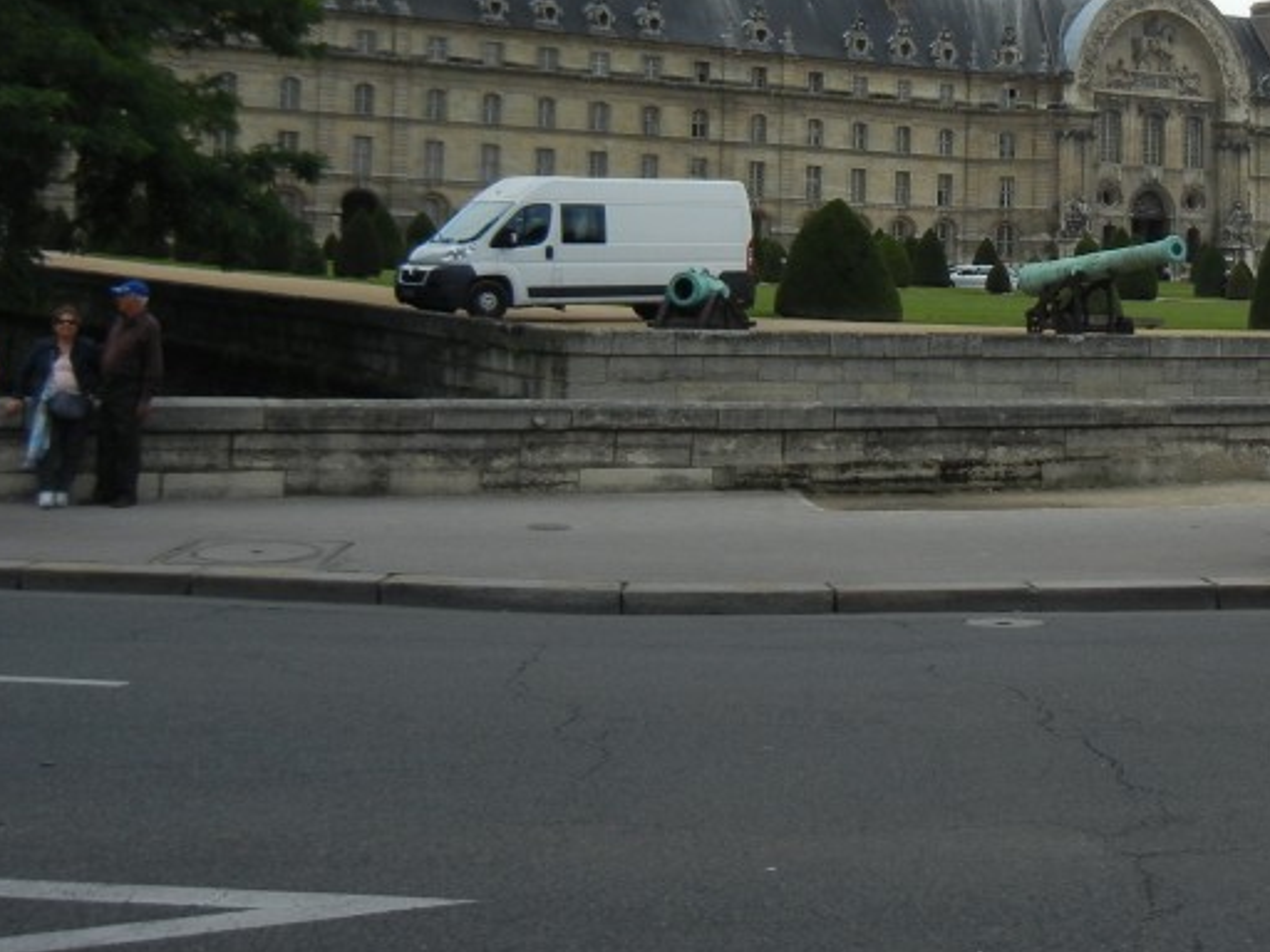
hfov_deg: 31.2
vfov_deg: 24.0
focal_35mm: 60
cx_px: 1042
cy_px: 169
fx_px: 2201
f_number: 7
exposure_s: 1/371
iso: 160
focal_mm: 5.4
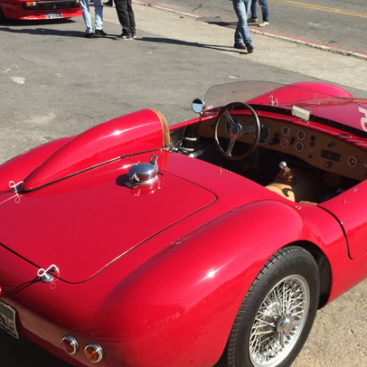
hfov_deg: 33.9
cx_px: 227
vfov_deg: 33.9
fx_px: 600
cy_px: 224
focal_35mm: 50
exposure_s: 1/1199
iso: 32
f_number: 2.2
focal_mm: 4.15
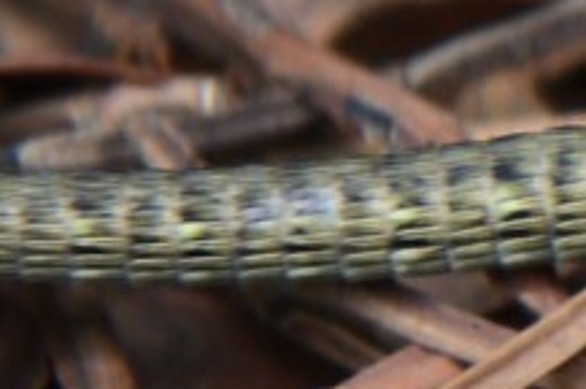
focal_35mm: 517
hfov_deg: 3.8
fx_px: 8403
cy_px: -119
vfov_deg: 2.6
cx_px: 2128
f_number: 4.5
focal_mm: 70
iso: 200
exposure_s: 1/250
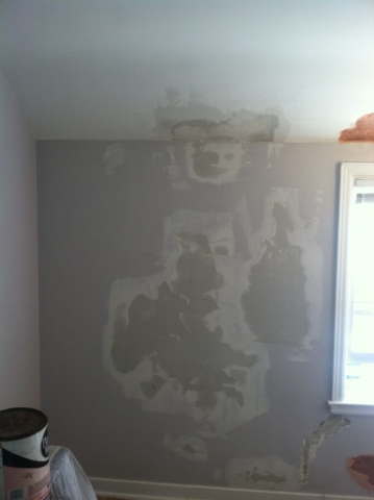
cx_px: 187
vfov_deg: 52.7
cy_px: 250
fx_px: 505
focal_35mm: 35
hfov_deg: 40.6
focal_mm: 3.85
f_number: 2.8
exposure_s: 1/20
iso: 80
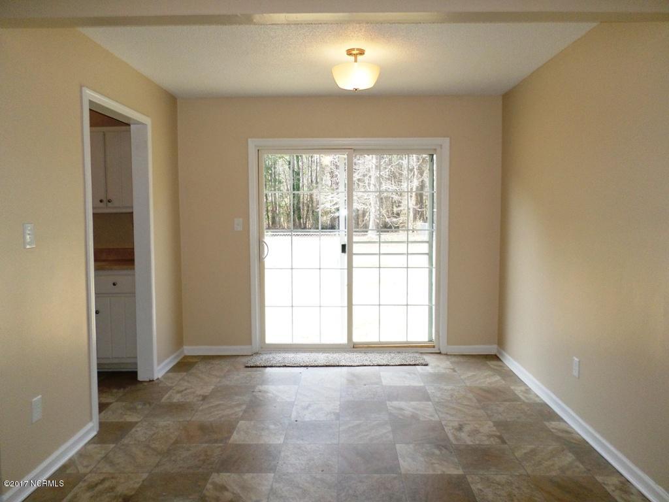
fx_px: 483
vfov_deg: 54.9
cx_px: 334
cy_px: 251
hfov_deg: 69.4
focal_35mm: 25
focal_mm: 4.5
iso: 120
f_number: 2.5
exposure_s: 1/180
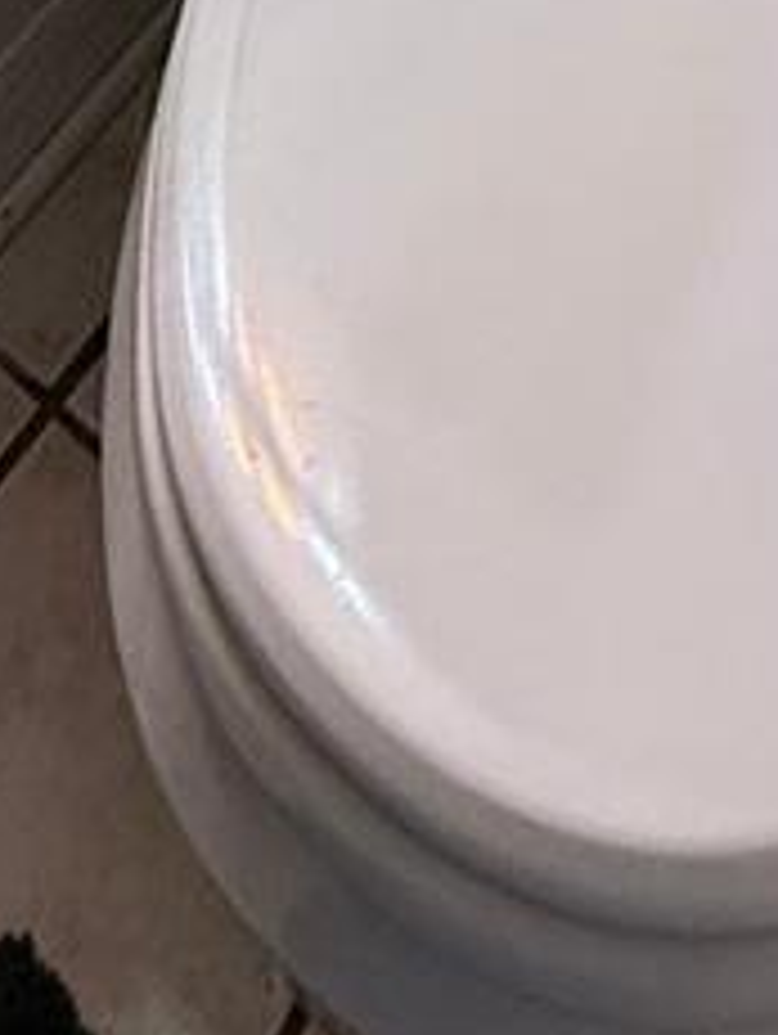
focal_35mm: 73
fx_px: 2184
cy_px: -1652
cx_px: 198
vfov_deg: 13.8
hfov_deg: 20.1
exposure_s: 1/60
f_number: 2.2
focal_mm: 2.22
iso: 200
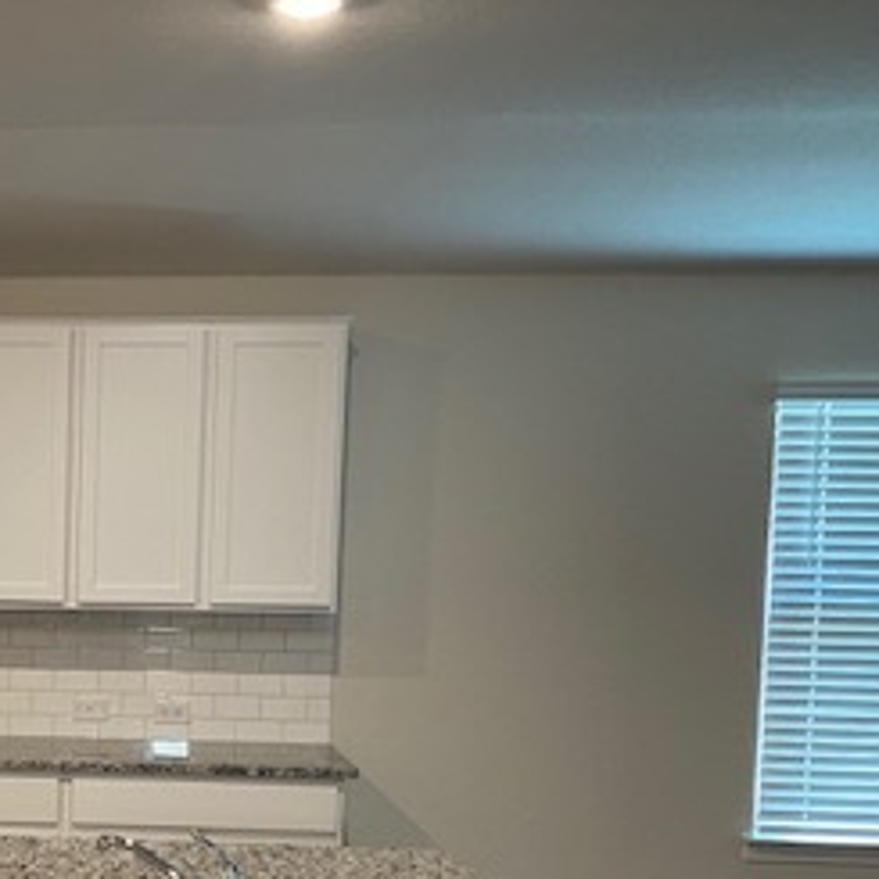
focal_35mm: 60
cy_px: 710
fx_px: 1724
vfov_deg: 28.0
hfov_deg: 26.5
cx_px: -72
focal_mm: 4.25
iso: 160
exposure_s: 1/60
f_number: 1.8
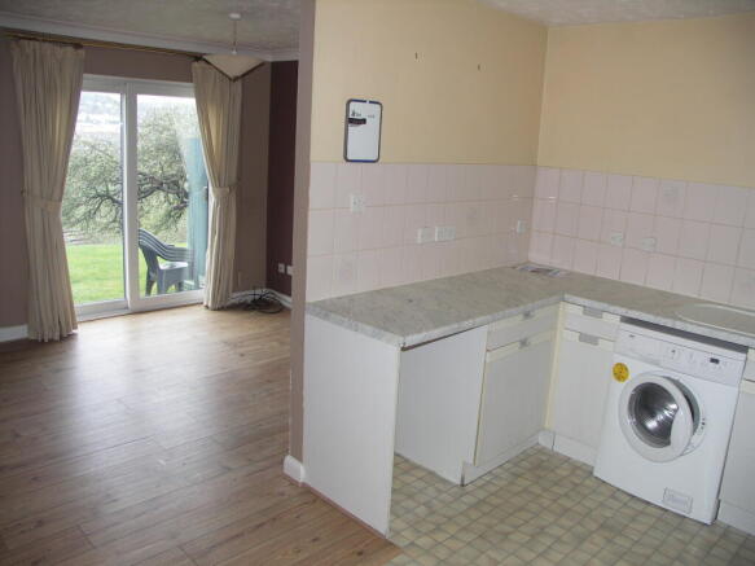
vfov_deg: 49.7
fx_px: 611
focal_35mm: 28
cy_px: 283
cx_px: 378
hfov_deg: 63.5
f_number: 2.8
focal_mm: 7.2
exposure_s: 1/50
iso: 125
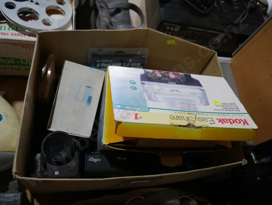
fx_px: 236
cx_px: 136
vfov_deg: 46.8
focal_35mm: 30
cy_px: 102
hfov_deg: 59.9
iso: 200
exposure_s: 1/125
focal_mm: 15
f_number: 3.6
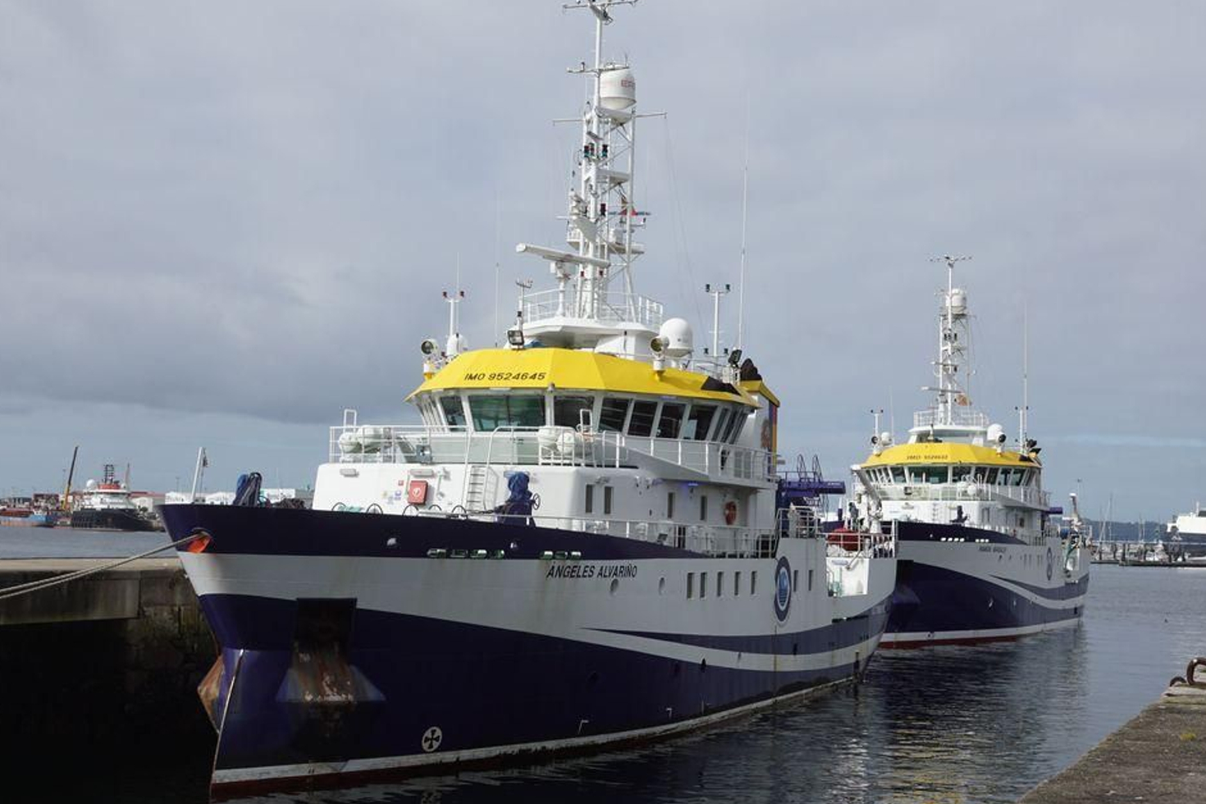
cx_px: 647
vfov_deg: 27.5
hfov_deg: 40.3
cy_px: 434
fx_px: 1641
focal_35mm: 49
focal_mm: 30
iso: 200
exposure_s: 1/500
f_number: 8
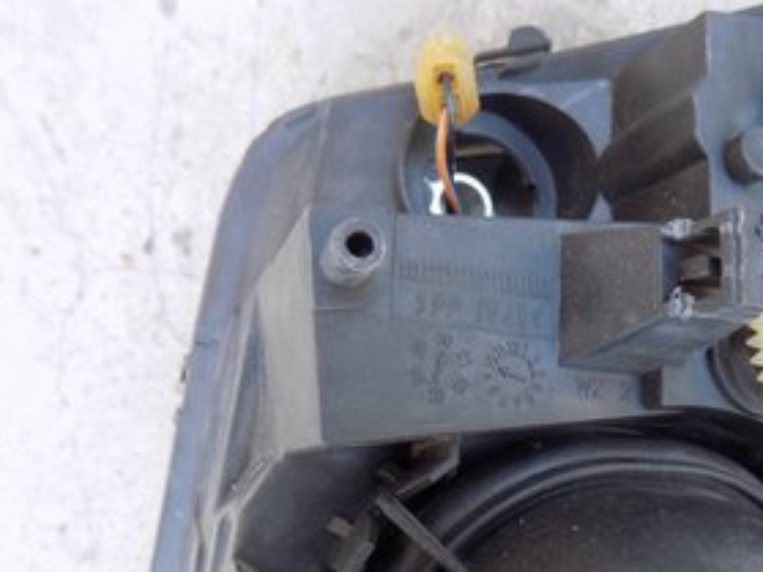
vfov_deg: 42.6
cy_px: 359
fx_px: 727
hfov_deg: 54.6
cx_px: 490
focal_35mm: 33
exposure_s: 1/30
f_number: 3.1
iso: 125
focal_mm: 4
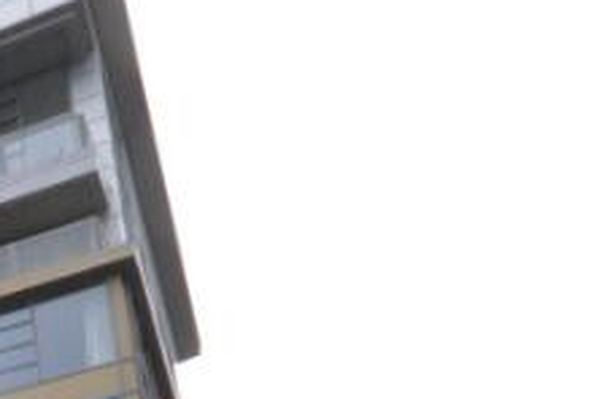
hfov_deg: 22.3
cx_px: -373
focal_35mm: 69
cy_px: 713
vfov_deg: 16.5
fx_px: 1152
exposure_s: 1/125
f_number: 5.6
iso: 110
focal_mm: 10
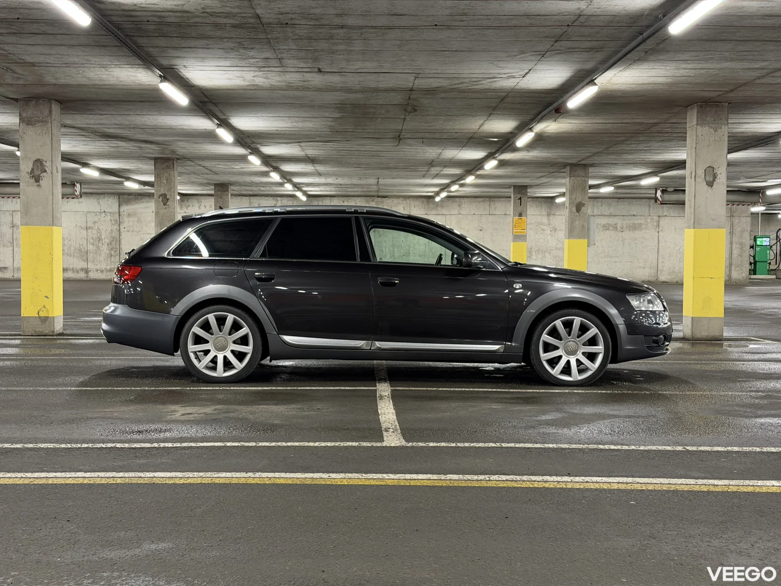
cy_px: 293
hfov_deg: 39.7
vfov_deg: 30.3
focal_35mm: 48
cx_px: 390
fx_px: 1083
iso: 200
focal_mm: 6.76
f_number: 1.78
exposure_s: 1/33
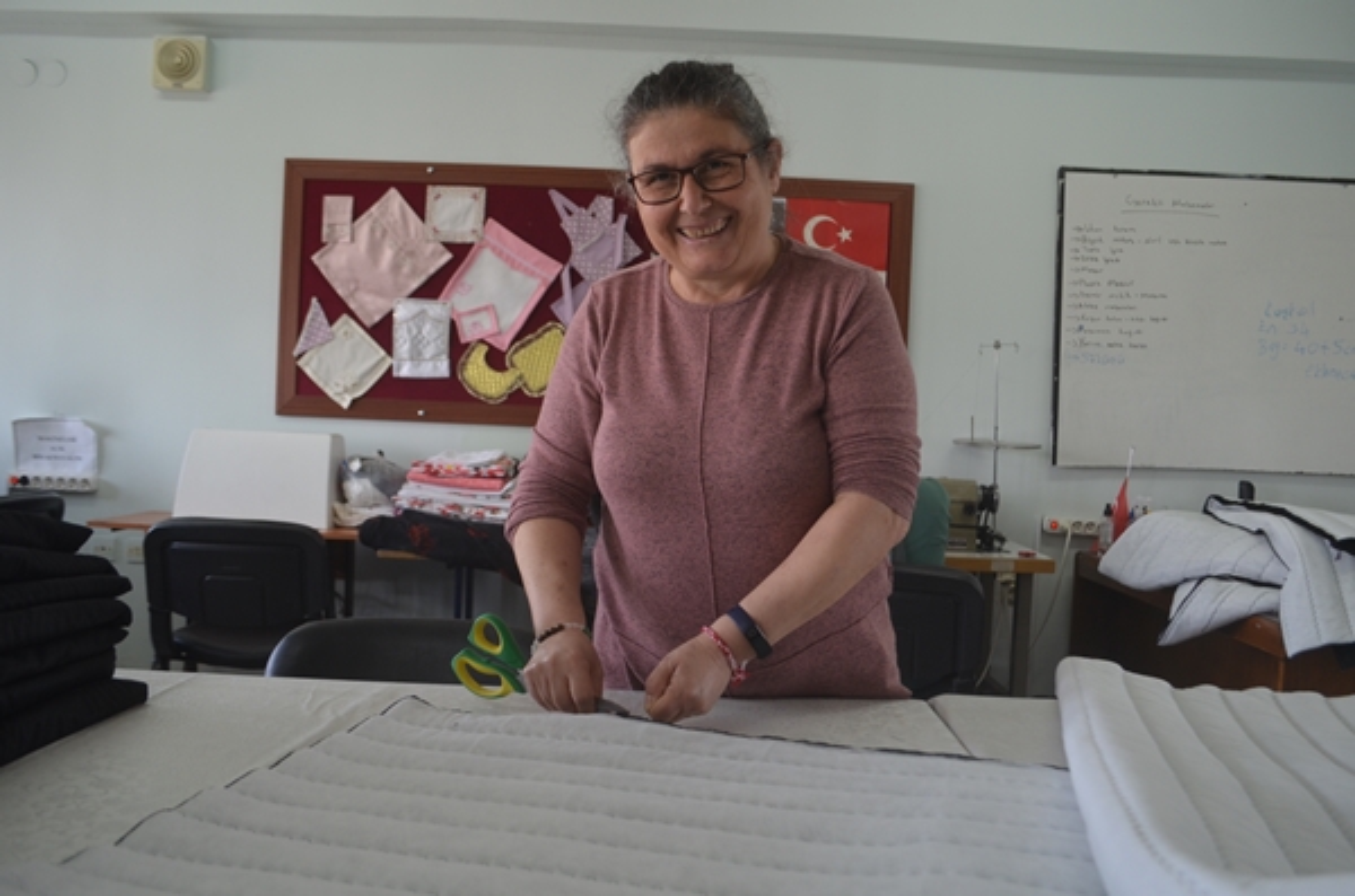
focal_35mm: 30
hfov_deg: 62.0
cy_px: 448
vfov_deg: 43.4
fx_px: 1126
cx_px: 678
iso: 400
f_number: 4
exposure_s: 1/60
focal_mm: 20
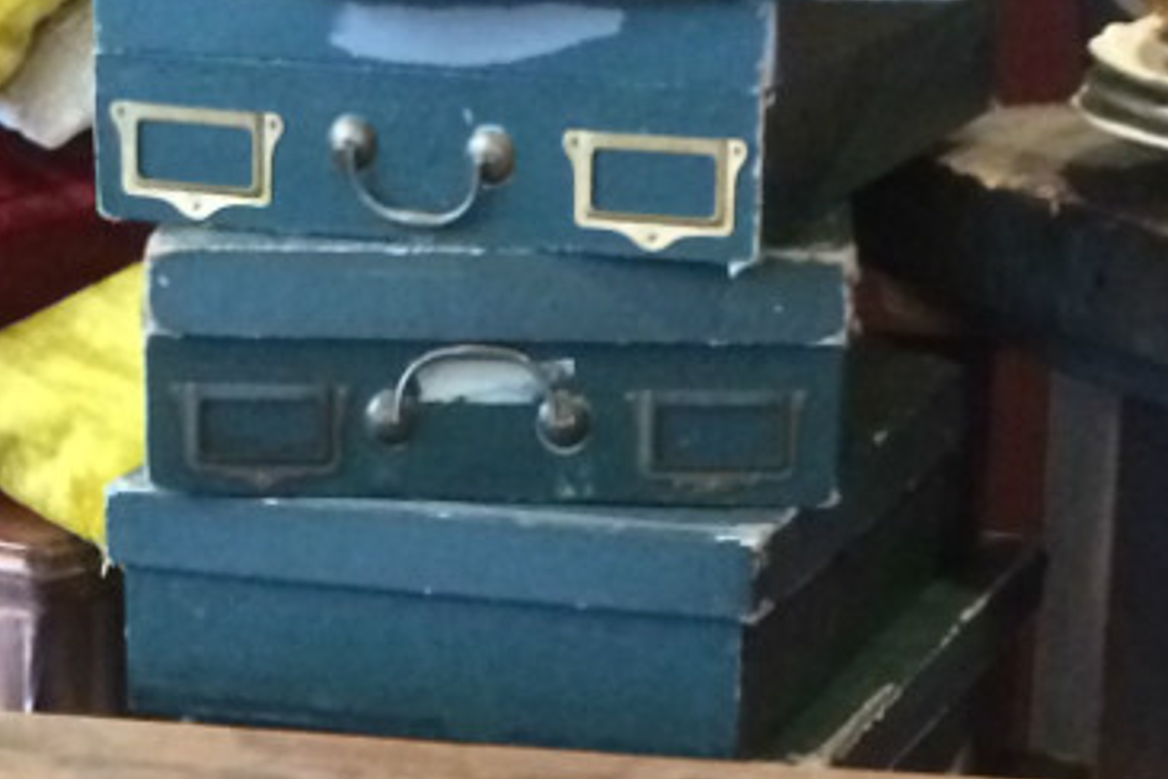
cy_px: 1641
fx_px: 4282
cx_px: 408
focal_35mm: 132
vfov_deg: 9.6
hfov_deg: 15.5
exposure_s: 1/17
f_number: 2.2
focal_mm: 4.15
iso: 400
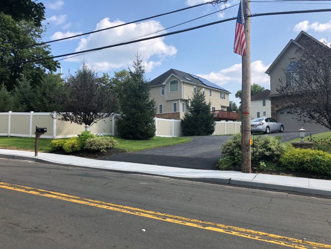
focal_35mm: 28
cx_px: 166
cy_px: 124
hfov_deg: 63.4
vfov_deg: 49.7
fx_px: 268
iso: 20
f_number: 1.8
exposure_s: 1/906
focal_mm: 4
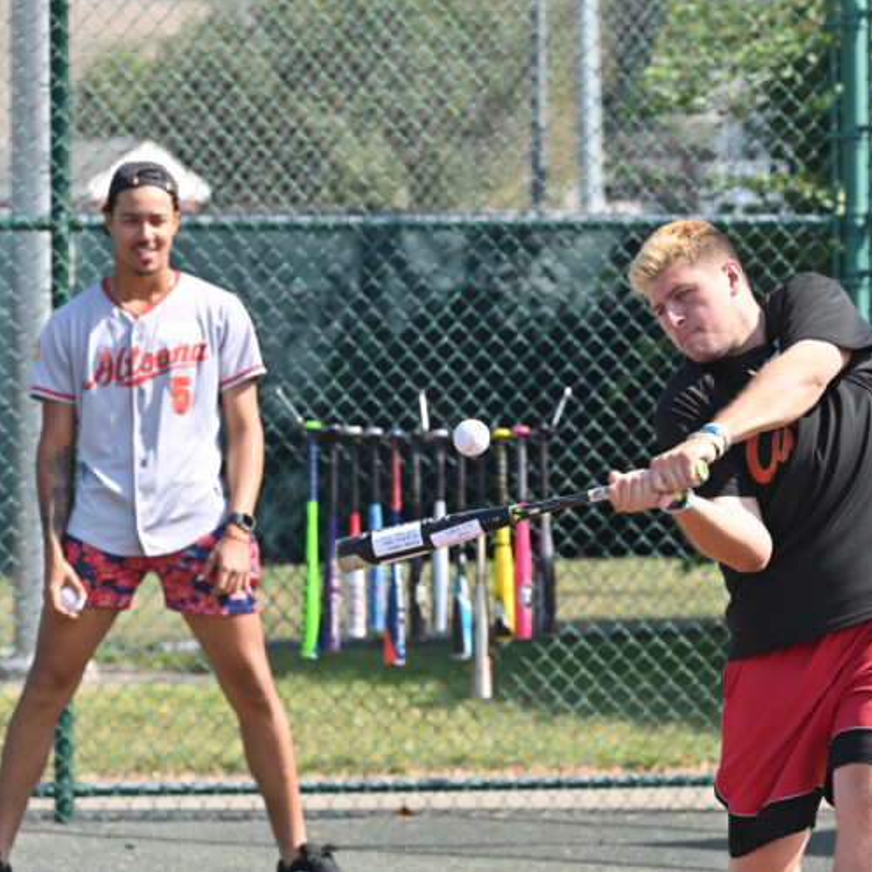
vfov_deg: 7.6
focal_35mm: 231
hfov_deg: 7.6
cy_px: 435
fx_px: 6583
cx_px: 489
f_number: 5.6
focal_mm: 180
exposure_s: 1/2000
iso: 720
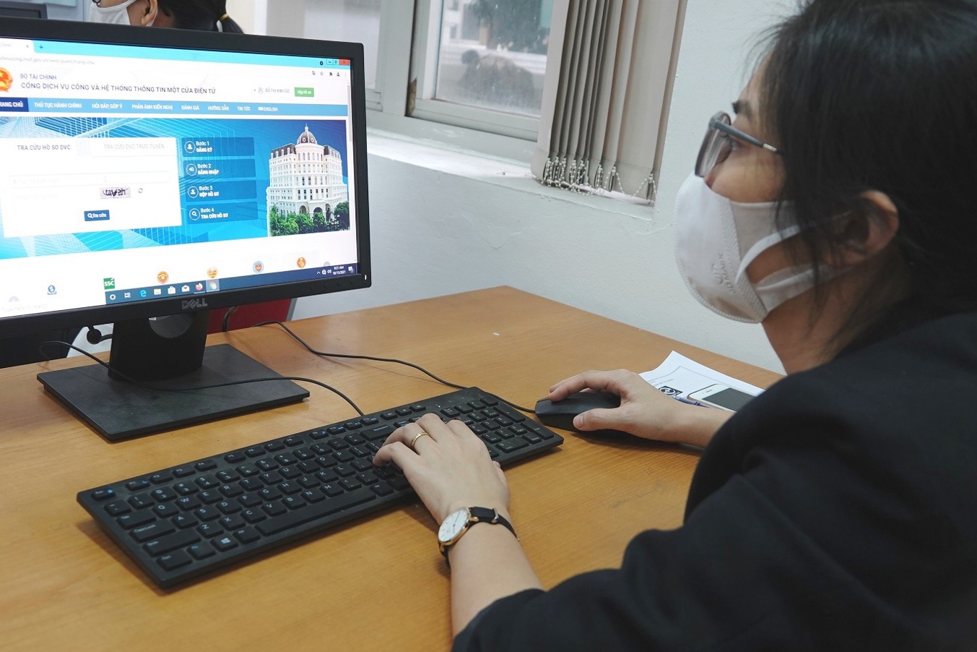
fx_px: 950
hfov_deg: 54.4
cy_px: 347
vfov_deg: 37.8
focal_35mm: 35
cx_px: 461
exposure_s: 1/40
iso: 250
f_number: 2.8
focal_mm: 11.77
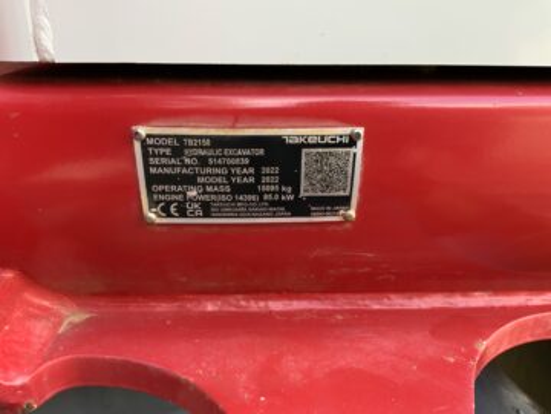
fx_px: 462
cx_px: 276
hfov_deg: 61.7
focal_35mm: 29
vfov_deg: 48.2
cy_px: 207
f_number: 1.8
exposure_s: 1/92
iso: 64
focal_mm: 3
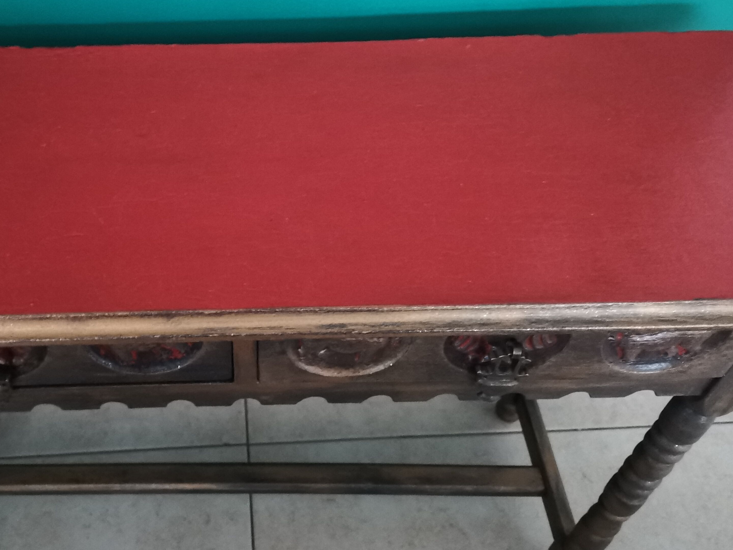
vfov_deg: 39.4
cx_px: 252
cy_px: 208
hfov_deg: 50.5
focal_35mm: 36
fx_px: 762
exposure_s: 1/16.7
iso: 3200
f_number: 1.8
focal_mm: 4.75
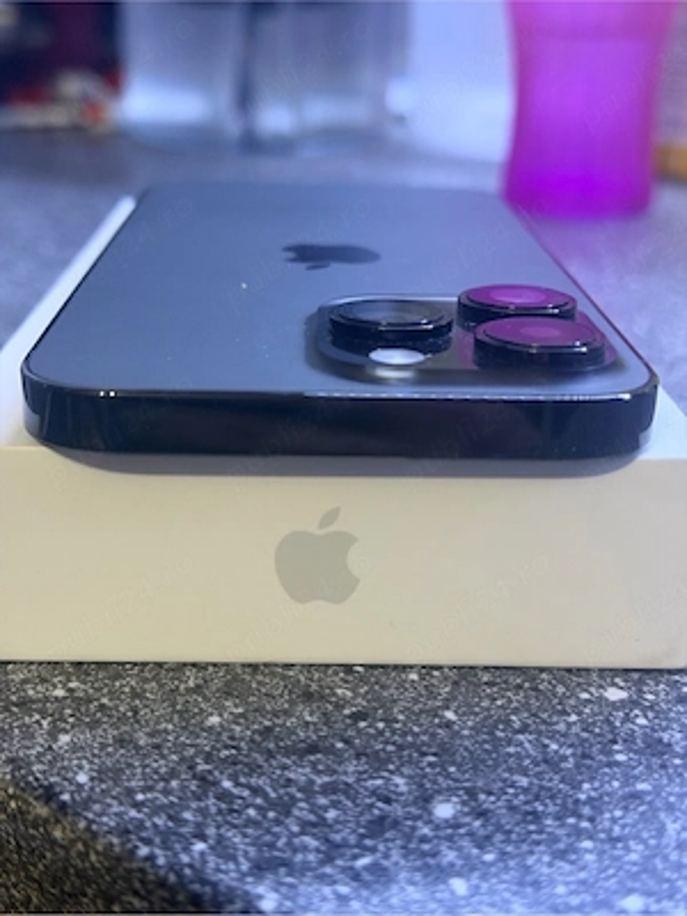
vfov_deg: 39.7
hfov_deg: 30.3
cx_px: 344
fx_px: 1270
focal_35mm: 48
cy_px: 458
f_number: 1.78
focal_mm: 6.76
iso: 250
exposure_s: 1/33
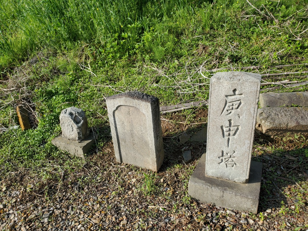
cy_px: 116
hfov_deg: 67.3
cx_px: 154
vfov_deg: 53.1
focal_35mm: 26
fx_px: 231
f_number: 2.4
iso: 50
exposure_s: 1/970
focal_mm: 4.3
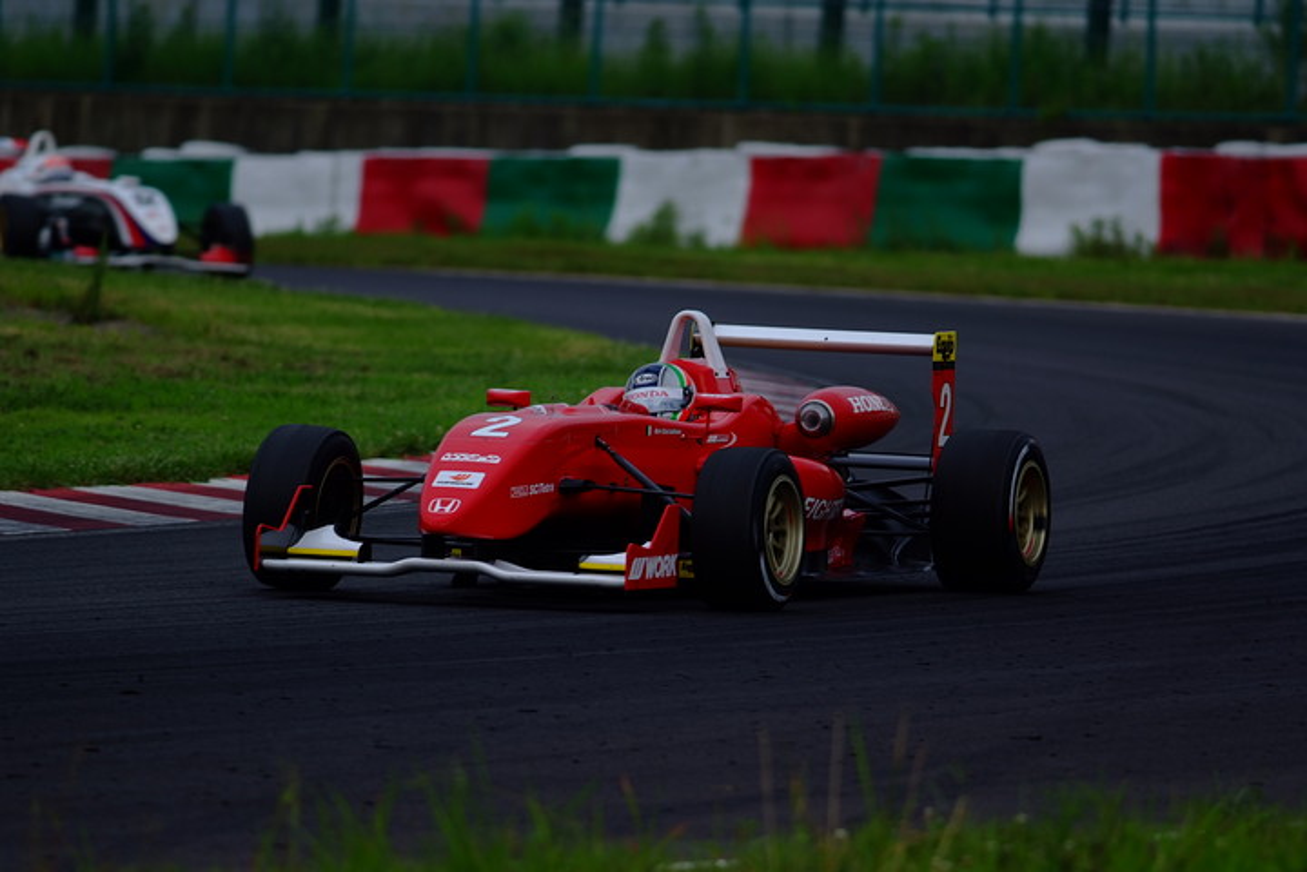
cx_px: 654
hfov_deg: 4.6
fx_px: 16336
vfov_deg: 3.1
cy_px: 436
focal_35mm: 450
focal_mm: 300
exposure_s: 1/640
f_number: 4
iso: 100
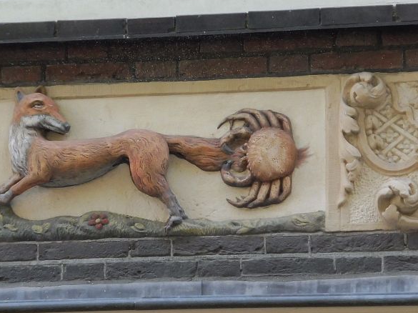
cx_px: 157
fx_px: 3065
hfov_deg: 7.8
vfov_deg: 5.8
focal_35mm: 254
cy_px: 160
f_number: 5.4
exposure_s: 1/80
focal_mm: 25.9
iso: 400
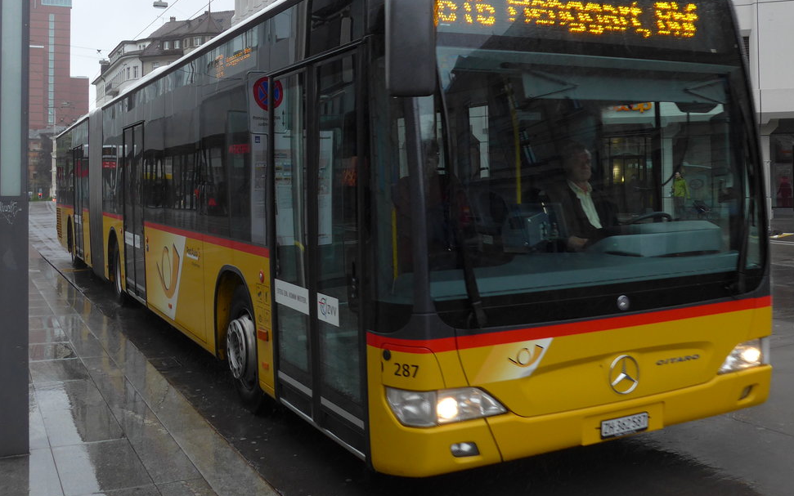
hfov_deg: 51.5
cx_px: 410
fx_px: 822
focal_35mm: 38
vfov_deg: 33.3
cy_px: 168
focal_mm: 6
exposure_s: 1/250
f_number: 2.5
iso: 160
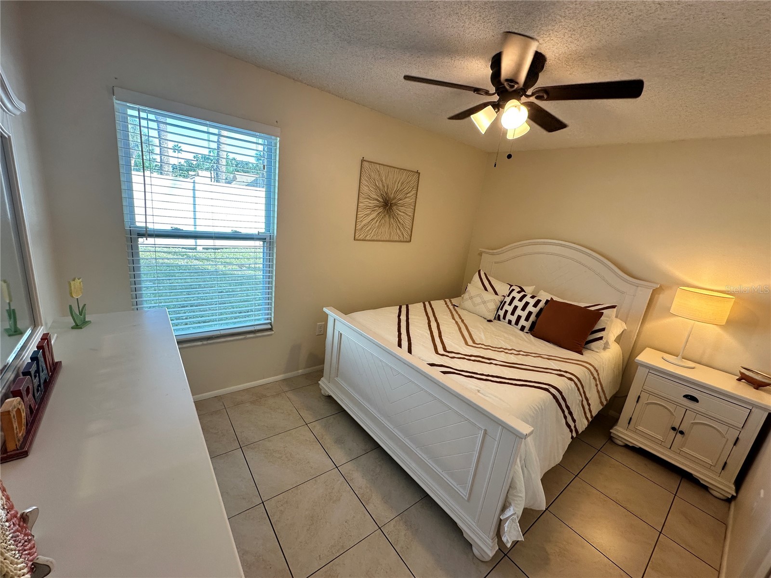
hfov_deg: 102.1
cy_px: 289
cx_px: 386
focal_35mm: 14
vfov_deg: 85.7
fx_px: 312
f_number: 2.2
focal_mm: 2.22
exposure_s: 1/120
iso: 100
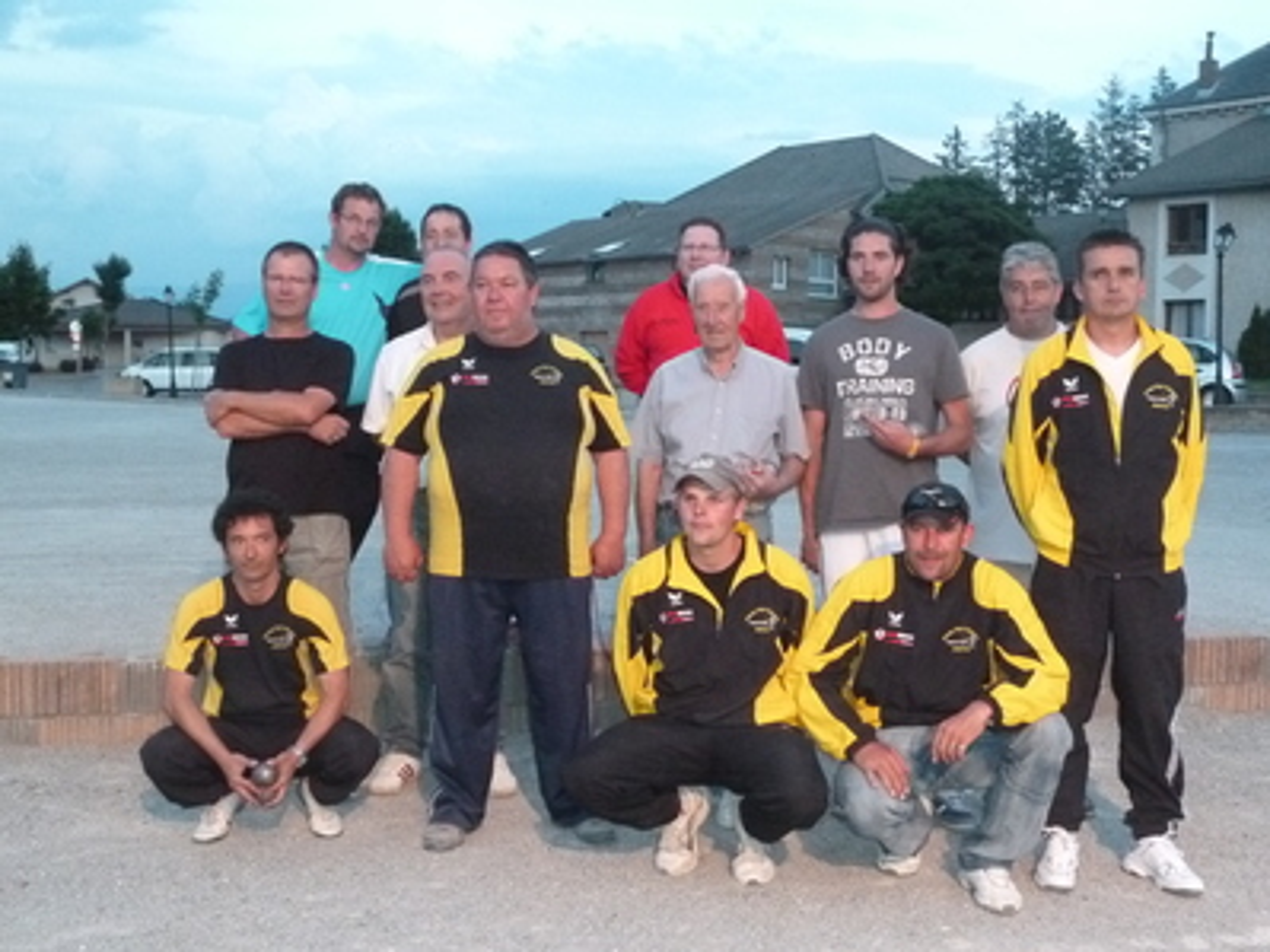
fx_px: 1614
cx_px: 635
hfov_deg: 43.0
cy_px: 476
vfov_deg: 32.9
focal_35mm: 44
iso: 800
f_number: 5
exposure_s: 1/30
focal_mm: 7.3
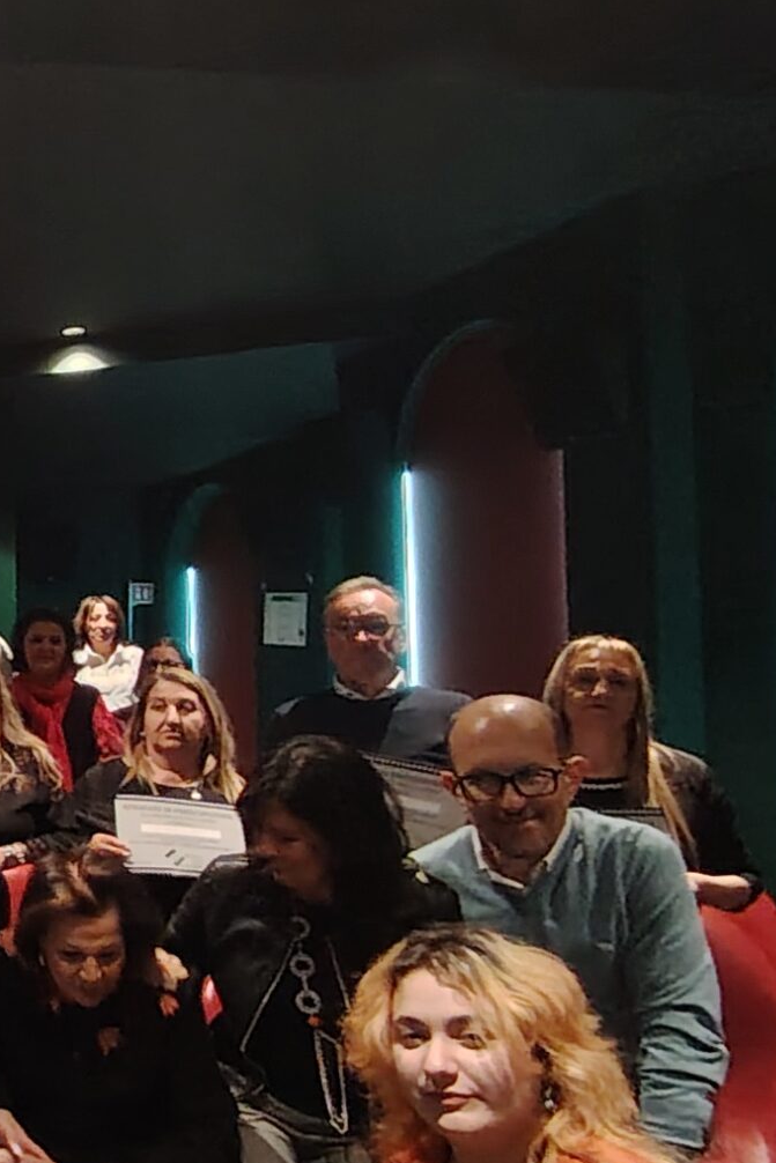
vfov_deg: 43.4
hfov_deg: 23.8
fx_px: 1454
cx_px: -380
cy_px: 681
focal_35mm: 45
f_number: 2.2
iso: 621
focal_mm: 1.43
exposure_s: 1/20
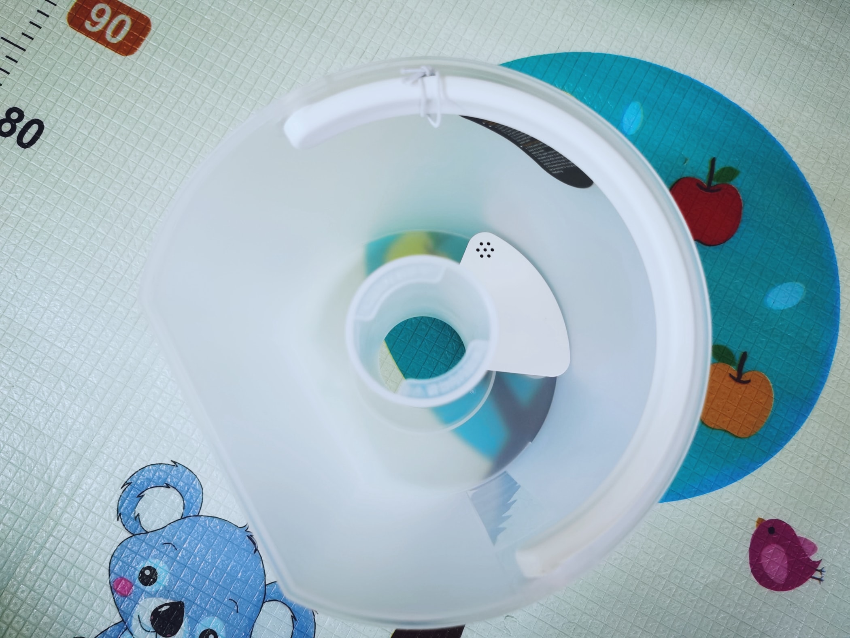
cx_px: 425
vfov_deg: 51.4
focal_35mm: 27
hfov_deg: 65.3
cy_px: 319
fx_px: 663
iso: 320
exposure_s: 1/50
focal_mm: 5.56
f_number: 1.6
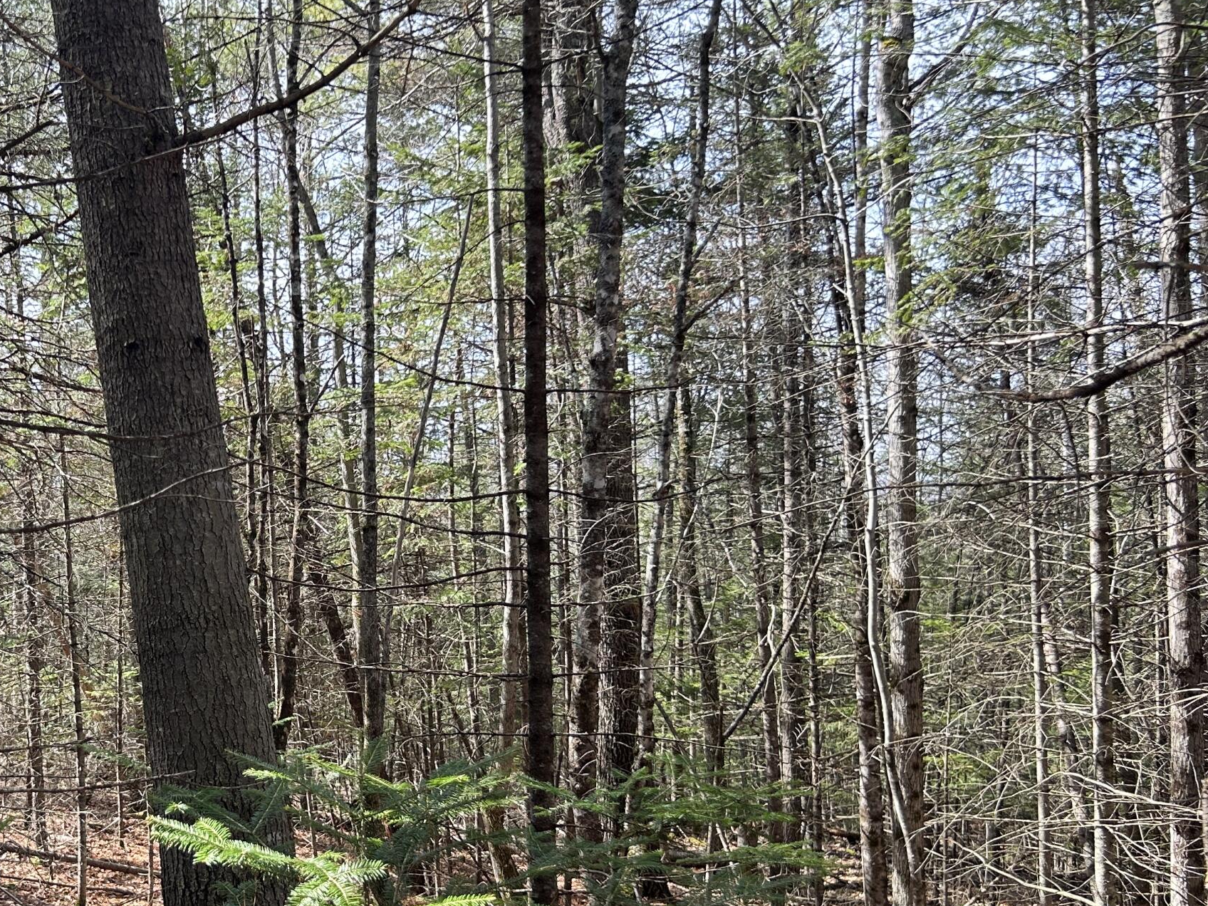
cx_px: 172
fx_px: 1605
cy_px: 554
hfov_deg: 38.9
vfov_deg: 31.4
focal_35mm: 46
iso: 50
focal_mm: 5.7
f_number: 1.5
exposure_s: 1/484
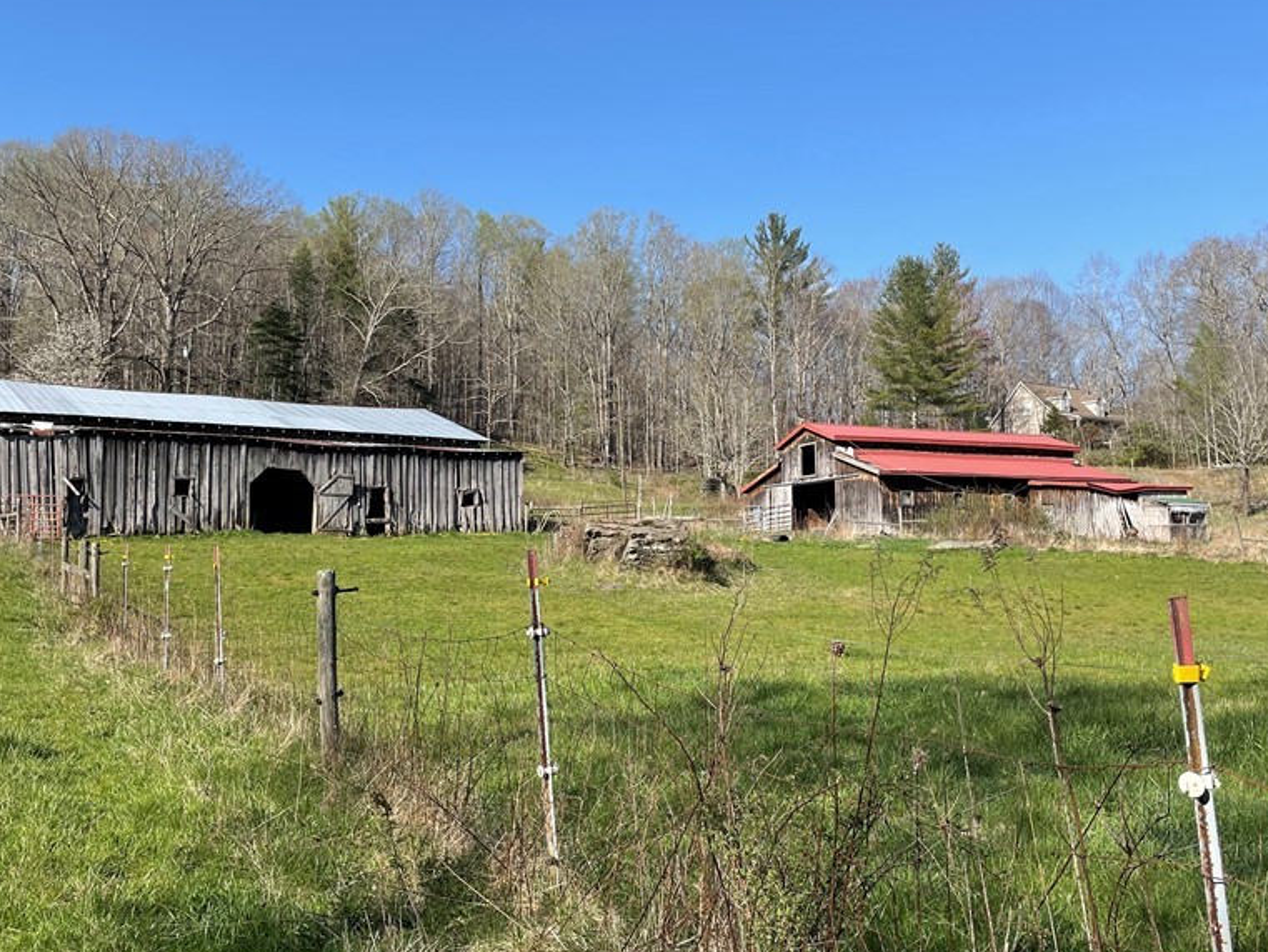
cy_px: 455
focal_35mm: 35
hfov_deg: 52.6
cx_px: 587
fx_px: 1282
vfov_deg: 40.7
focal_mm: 4.2
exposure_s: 1/2092
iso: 32
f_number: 1.6
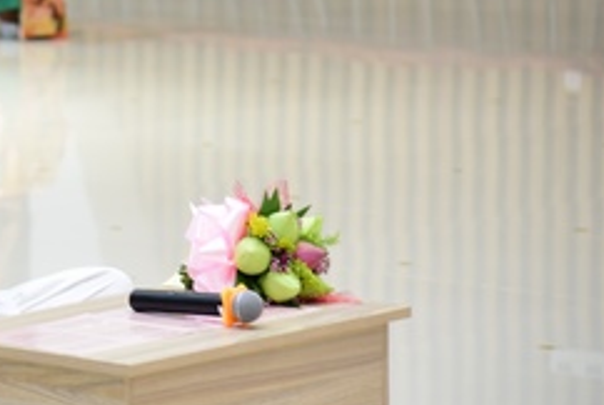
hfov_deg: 8.0
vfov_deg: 5.4
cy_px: -20
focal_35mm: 255
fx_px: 4283
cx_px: -185
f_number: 4
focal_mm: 95
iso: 1000
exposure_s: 1/50
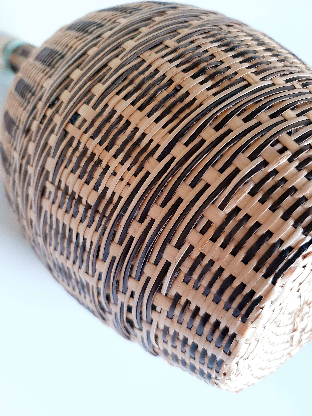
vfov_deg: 67.3
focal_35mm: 26
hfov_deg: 53.1
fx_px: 312
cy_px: 208
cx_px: 156
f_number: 1.7
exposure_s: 1/33
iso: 125
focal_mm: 3.93
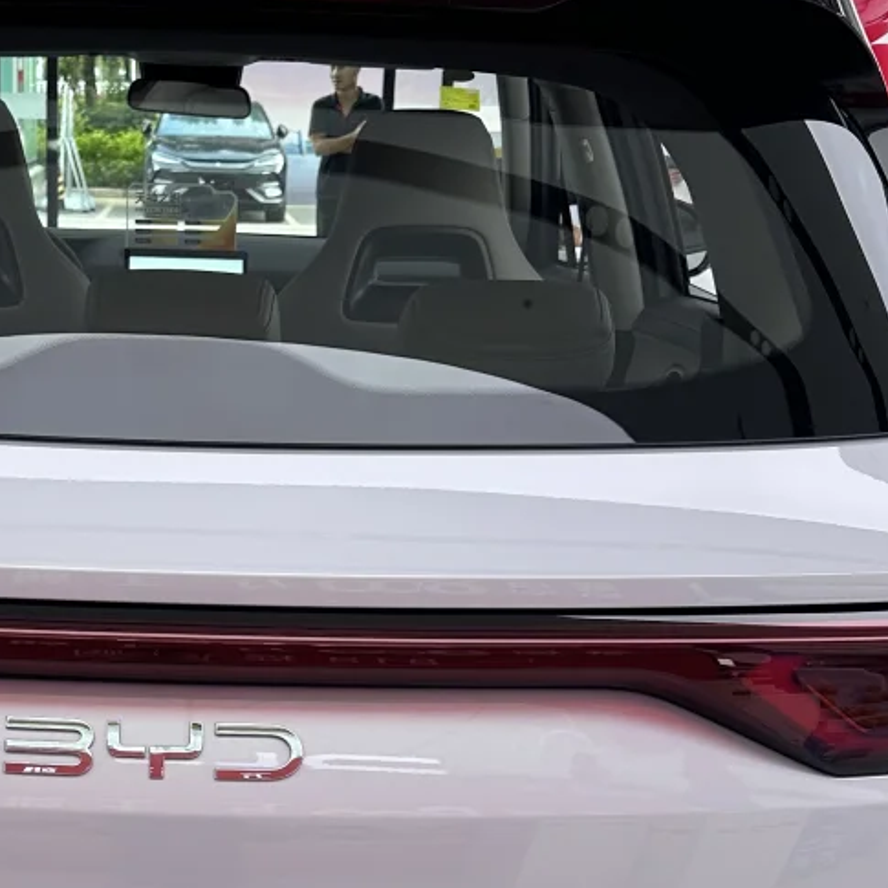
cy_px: 758
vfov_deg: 26.6
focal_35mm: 63
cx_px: 190
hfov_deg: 26.8
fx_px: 1828
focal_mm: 6.86
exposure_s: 1/121
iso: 125
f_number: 1.78
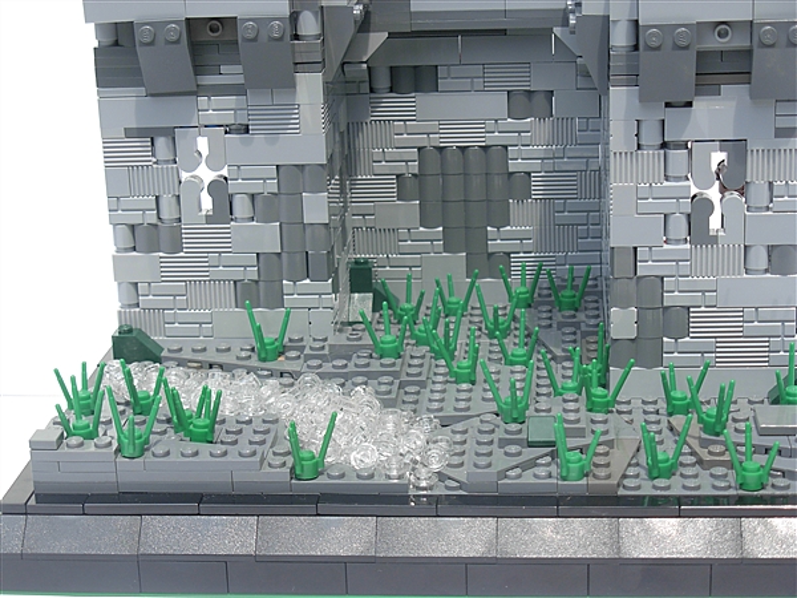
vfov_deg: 18.0
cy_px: 299
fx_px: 1888
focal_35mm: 82
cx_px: 398
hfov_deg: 23.8
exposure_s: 1/304
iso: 79
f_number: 3.7
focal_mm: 13.5
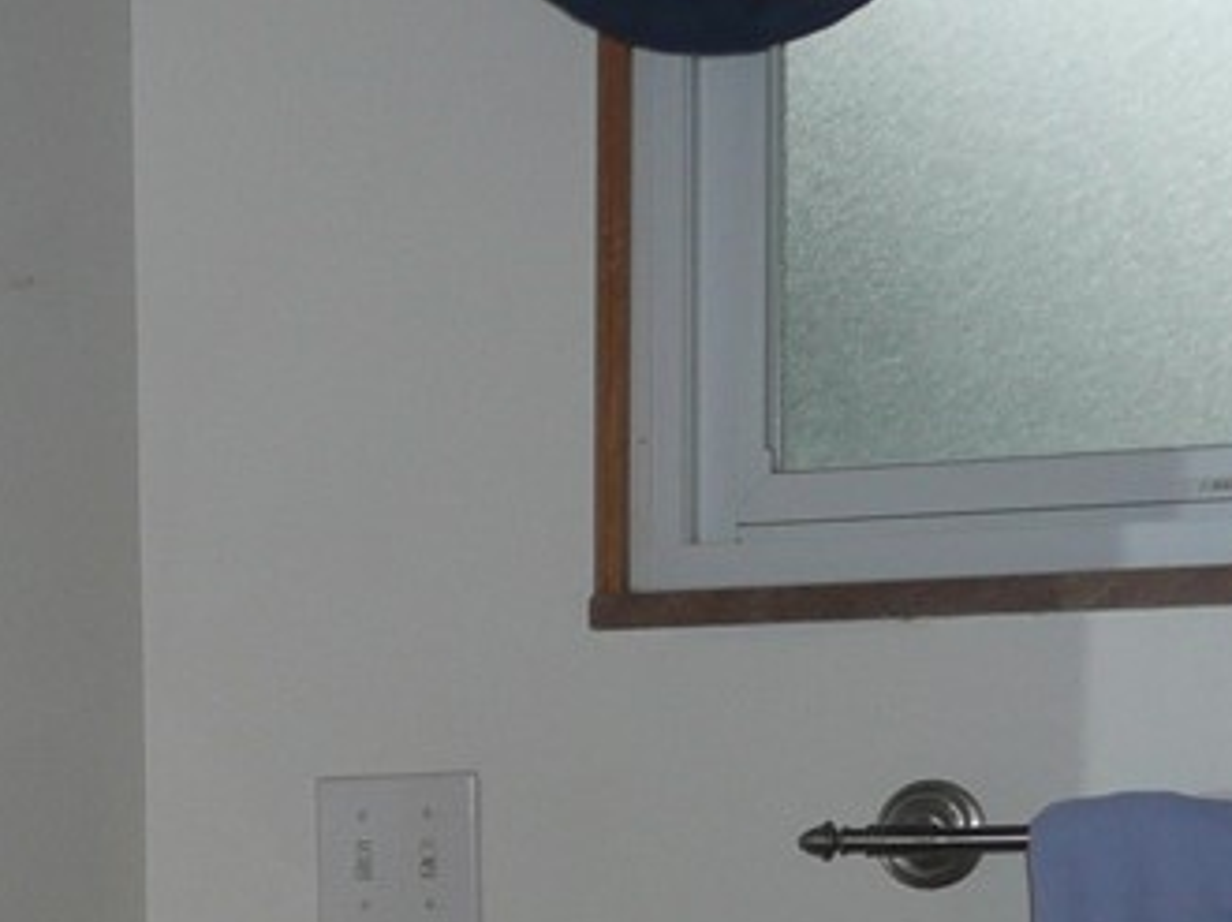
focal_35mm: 87
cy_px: 1191
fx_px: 3094
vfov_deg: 16.1
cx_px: -26
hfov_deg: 21.6
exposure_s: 1/30
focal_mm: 4.6
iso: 100
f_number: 3.3
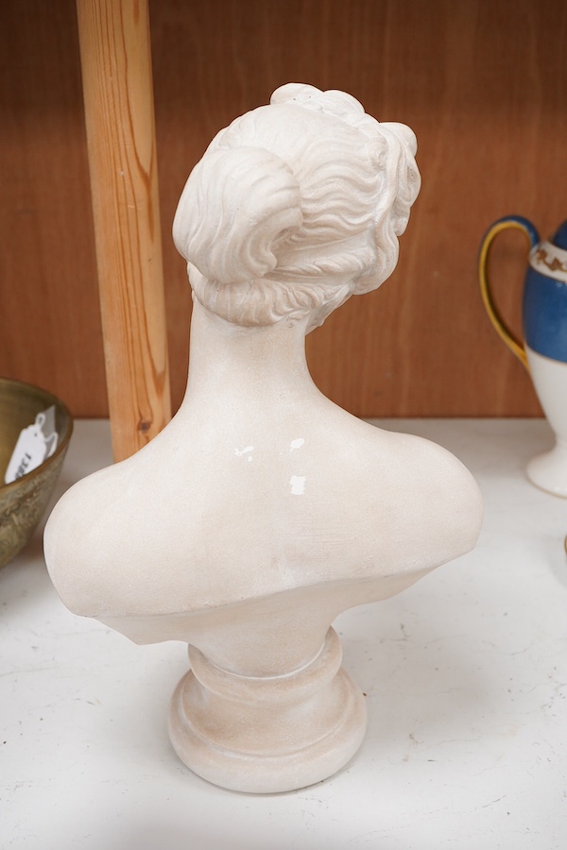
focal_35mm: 45
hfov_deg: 29.9
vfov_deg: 43.6
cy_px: 425
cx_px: 284
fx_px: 1063
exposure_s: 1/125
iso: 1250
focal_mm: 30
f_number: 8
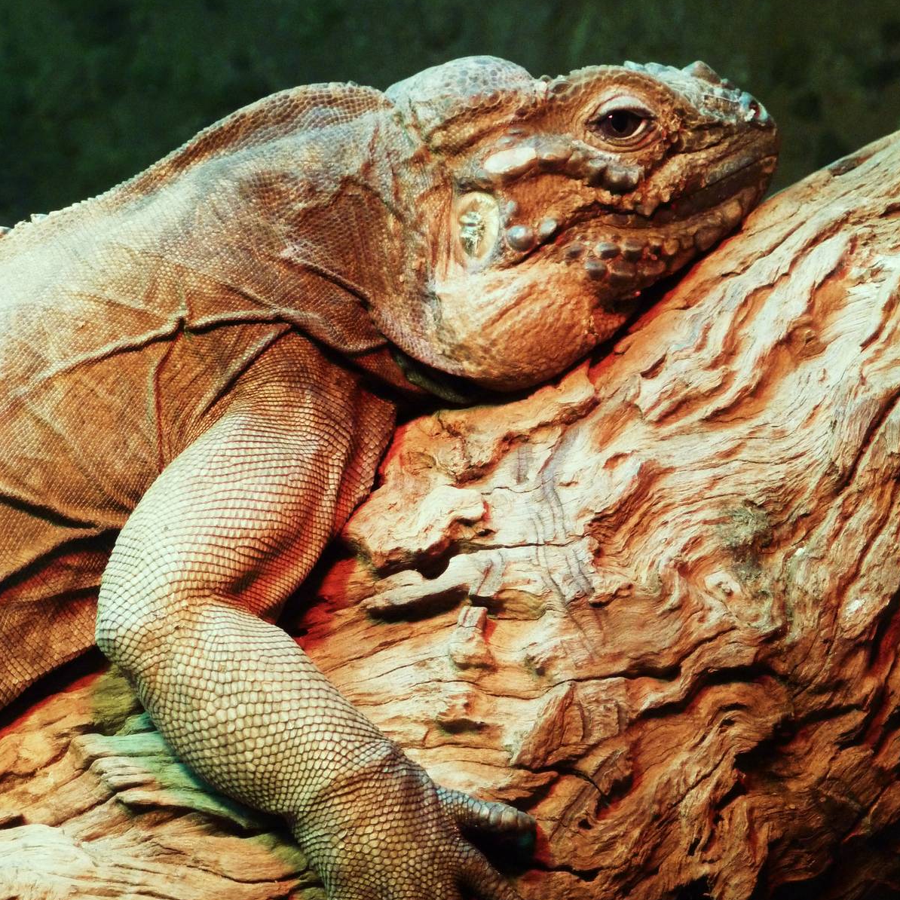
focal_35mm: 141
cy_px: 549
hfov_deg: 12.4
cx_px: 451
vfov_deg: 12.4
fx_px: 4148
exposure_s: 1/25
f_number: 4.4
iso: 400
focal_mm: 19.5
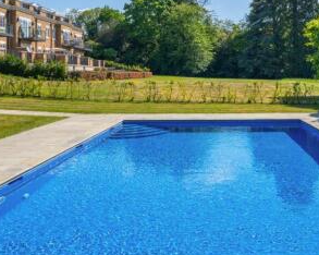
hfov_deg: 43.4
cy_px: 71
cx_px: 203
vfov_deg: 35.0
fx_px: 396
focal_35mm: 42
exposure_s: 1/250
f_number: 8
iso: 100
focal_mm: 20
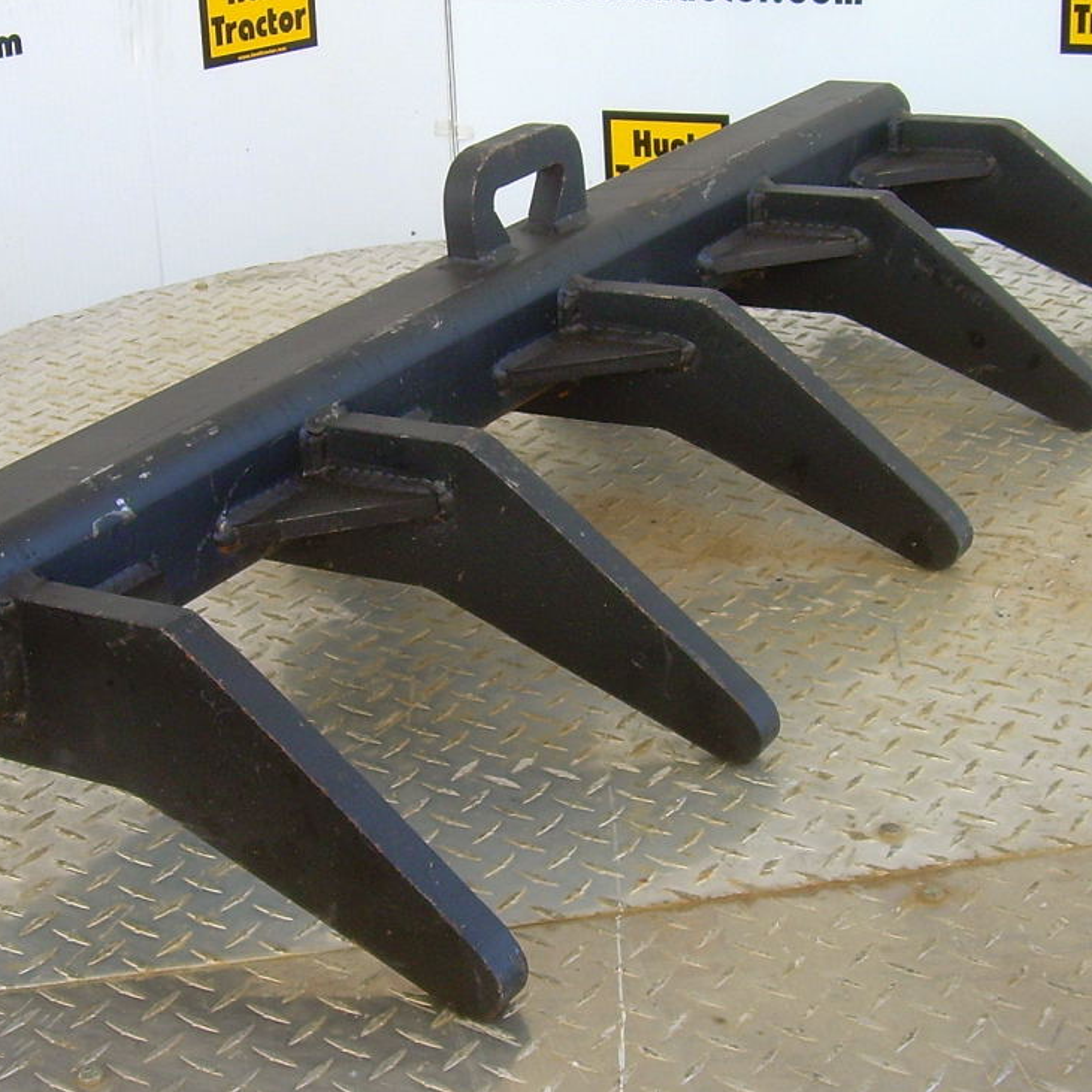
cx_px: 520
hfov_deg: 36.1
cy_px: 521
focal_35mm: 47
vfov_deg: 36.1
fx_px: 1677
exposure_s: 1/125
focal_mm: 6.3
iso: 50
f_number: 2.8
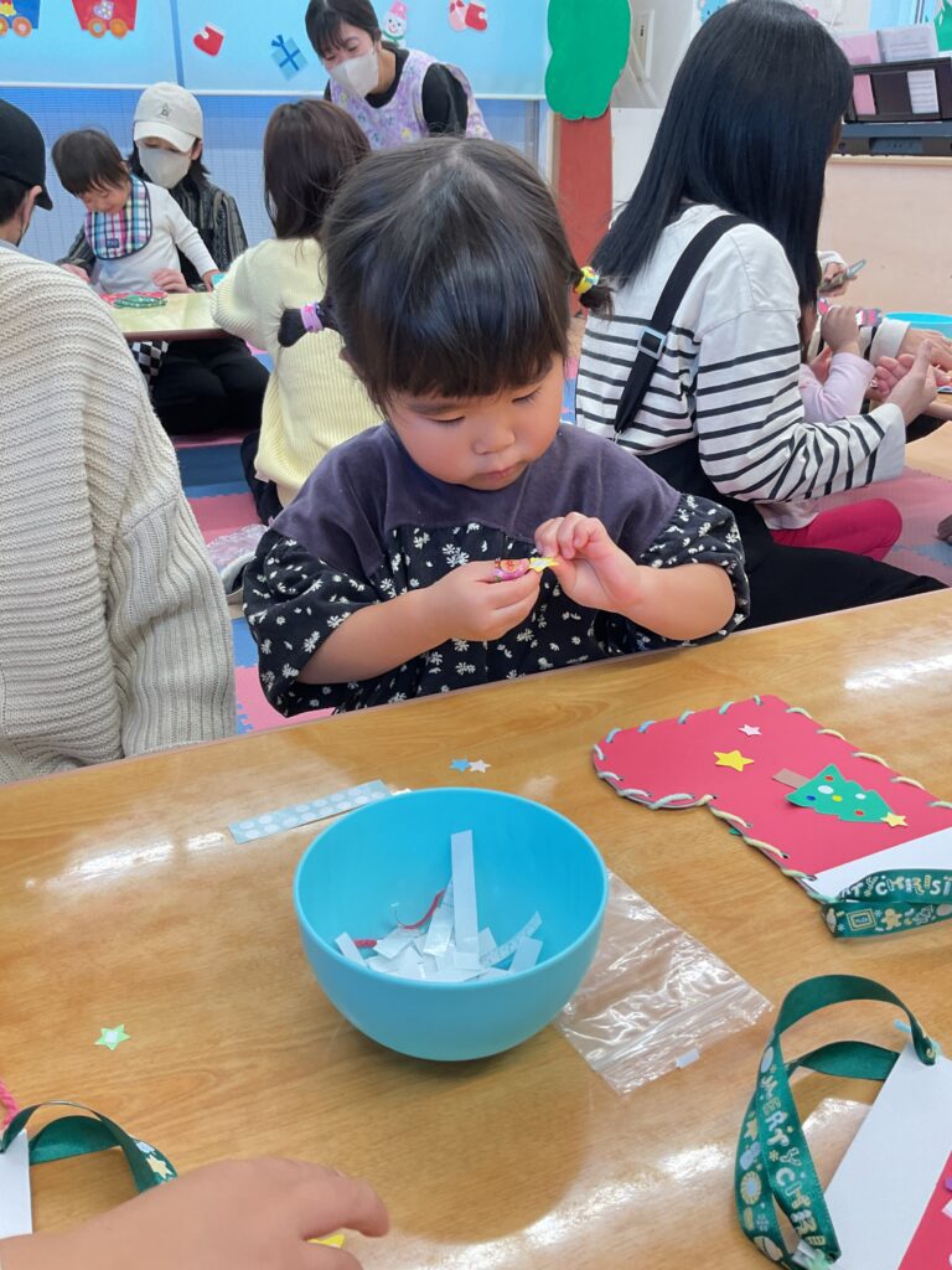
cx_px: 476
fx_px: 1063
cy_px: 635
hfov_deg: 48.2
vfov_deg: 61.7
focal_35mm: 29
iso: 50
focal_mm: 3
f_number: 1.8
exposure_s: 1/60
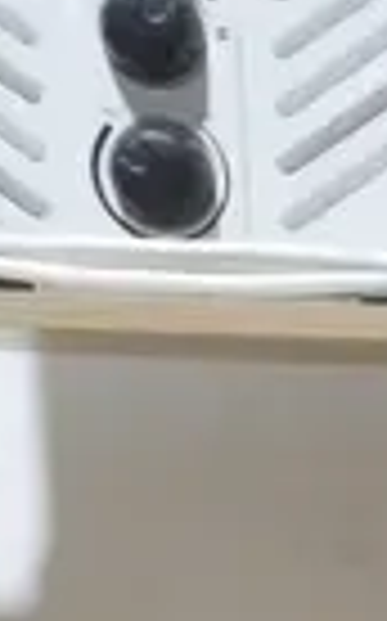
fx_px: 3720
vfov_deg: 8.3
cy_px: 1728
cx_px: 1645
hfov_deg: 5.2
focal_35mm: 220
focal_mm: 14
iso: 1250
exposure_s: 1/60
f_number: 9
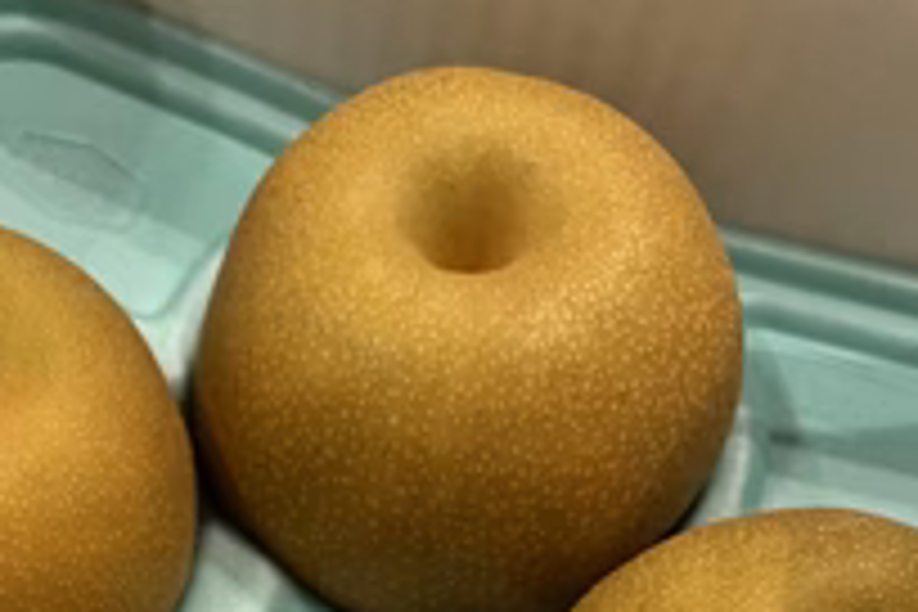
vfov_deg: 22.0
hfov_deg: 36.9
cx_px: 266
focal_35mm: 53
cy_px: 868
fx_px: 1351
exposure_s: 1/60
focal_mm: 5.1
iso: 160
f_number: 1.6
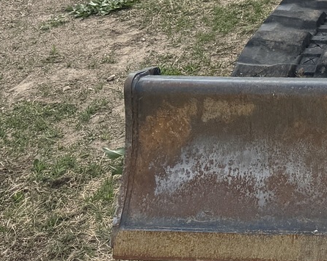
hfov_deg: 15.6
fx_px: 1025
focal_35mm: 106
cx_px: 580
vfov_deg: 13.4
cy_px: -175
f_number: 1.78
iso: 80
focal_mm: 6.76
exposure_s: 1/4310
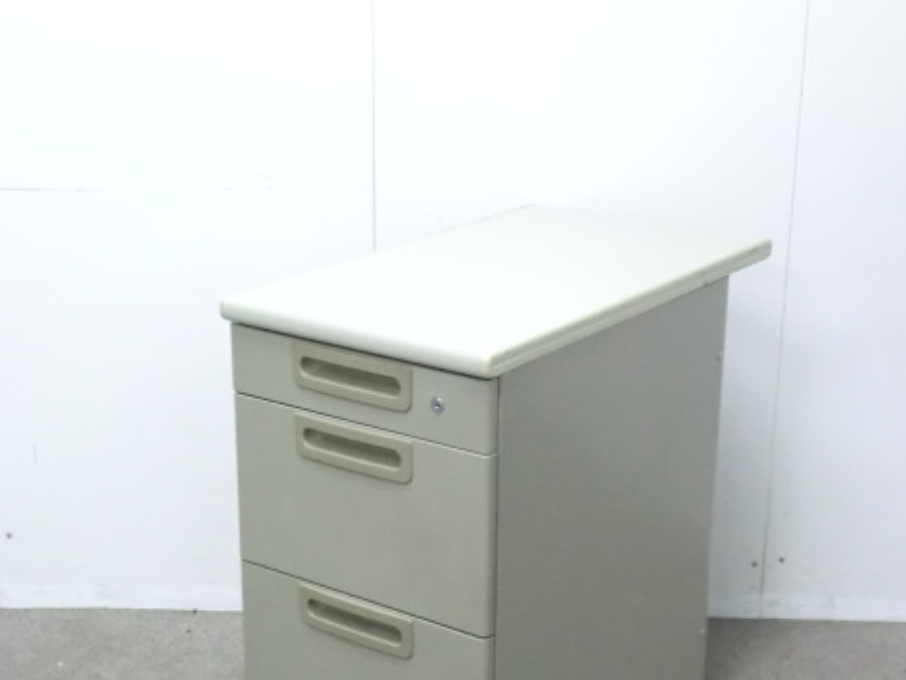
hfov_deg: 30.7
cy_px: 444
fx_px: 1649
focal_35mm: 63
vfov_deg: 23.2
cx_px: 434
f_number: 4.3
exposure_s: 1/30
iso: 800
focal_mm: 8.2
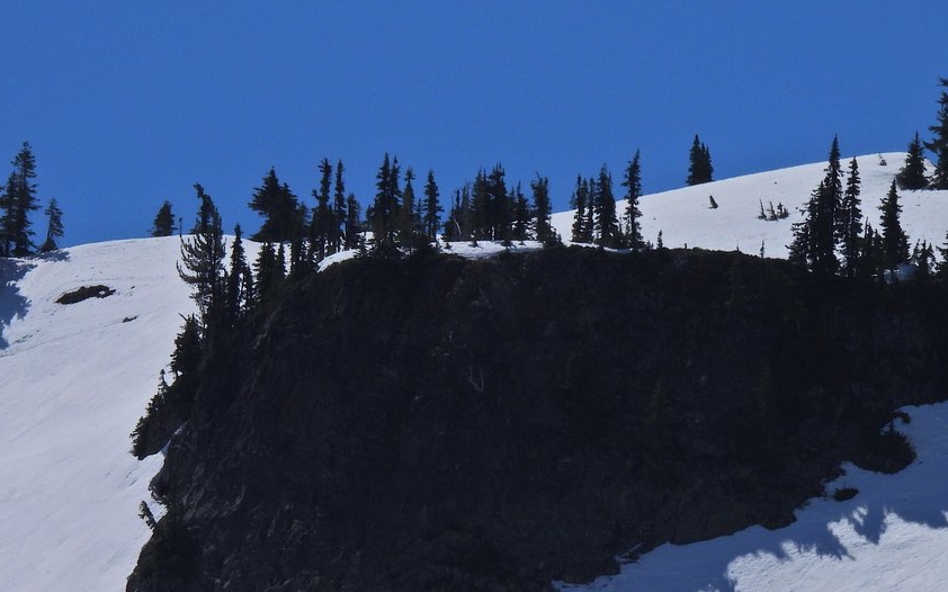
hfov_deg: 1.9
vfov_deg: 1.2
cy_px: 447
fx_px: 29139
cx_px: 492
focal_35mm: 1128
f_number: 7.1
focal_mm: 125
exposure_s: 1/2000
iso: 100
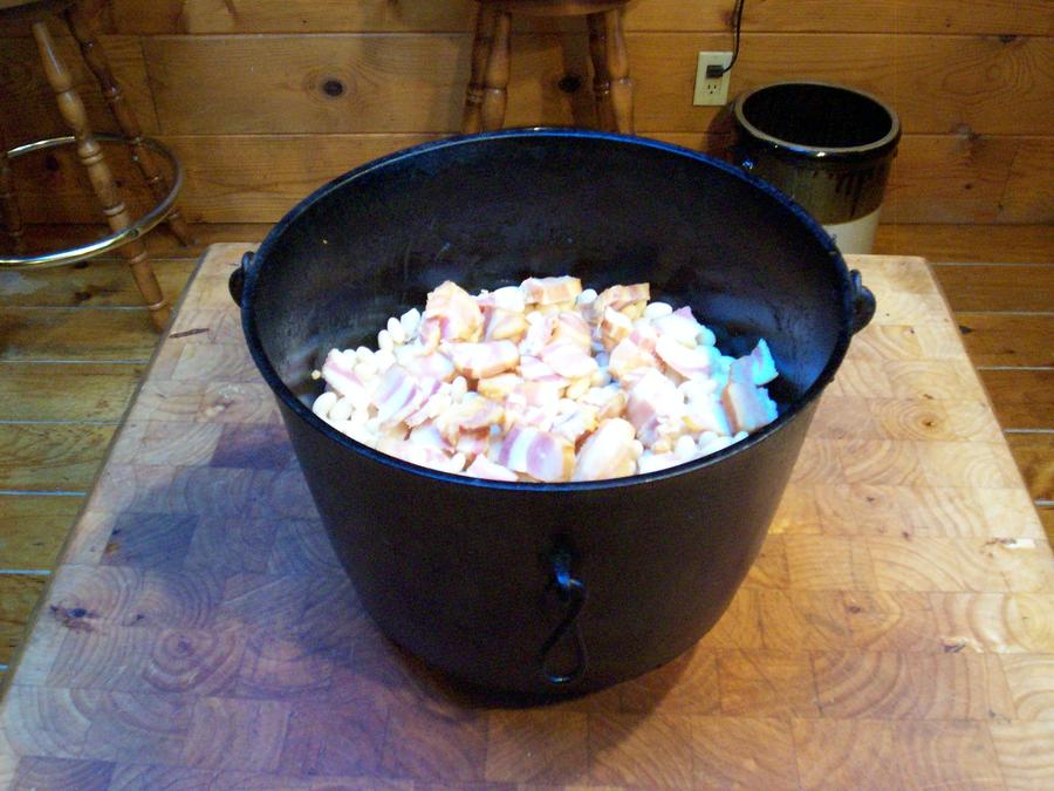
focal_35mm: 36
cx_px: 527
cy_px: 396
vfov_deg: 39.7
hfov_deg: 51.4
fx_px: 1096
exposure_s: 1/8
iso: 322
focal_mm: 5.9
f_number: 4.5
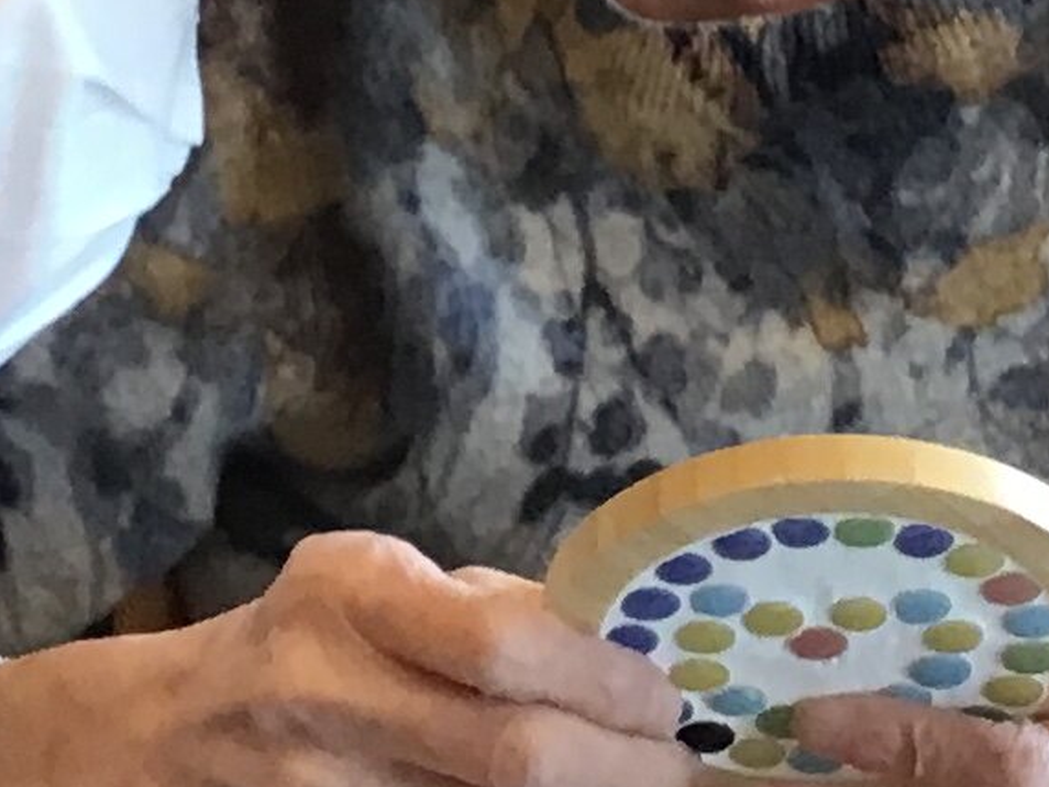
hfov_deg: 11.2
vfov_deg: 8.2
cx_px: 539
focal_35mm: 177
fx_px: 5364
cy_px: -387
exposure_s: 1/30
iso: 64
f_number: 2.4
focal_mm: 3.3
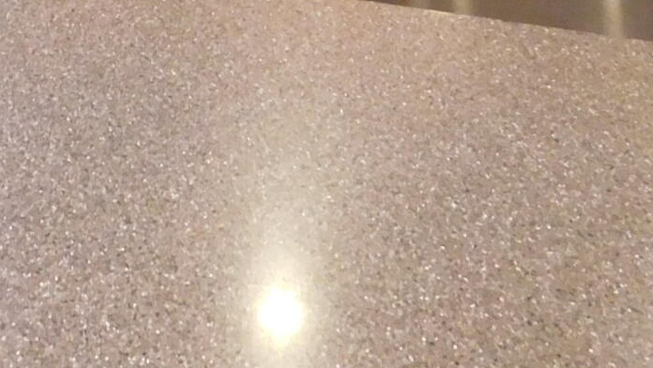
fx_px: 1871
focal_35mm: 108
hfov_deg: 19.3
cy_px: -335
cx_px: 3
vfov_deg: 10.4
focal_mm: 4
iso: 400
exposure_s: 1/30
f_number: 3
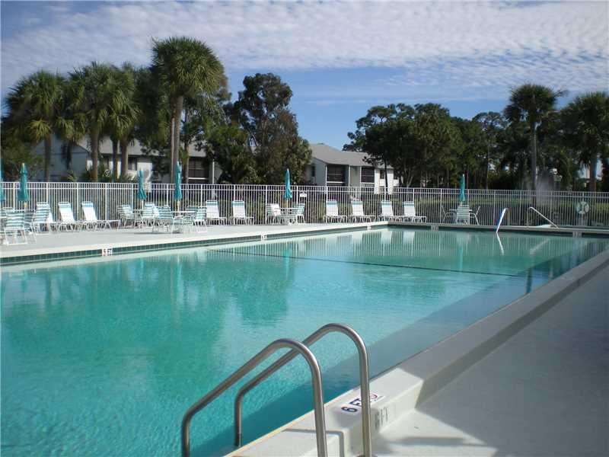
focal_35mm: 38
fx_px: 669
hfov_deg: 49.0
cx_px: 304
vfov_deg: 37.7
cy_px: 228
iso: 64
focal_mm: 6.3
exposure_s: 1/706
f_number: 4.6
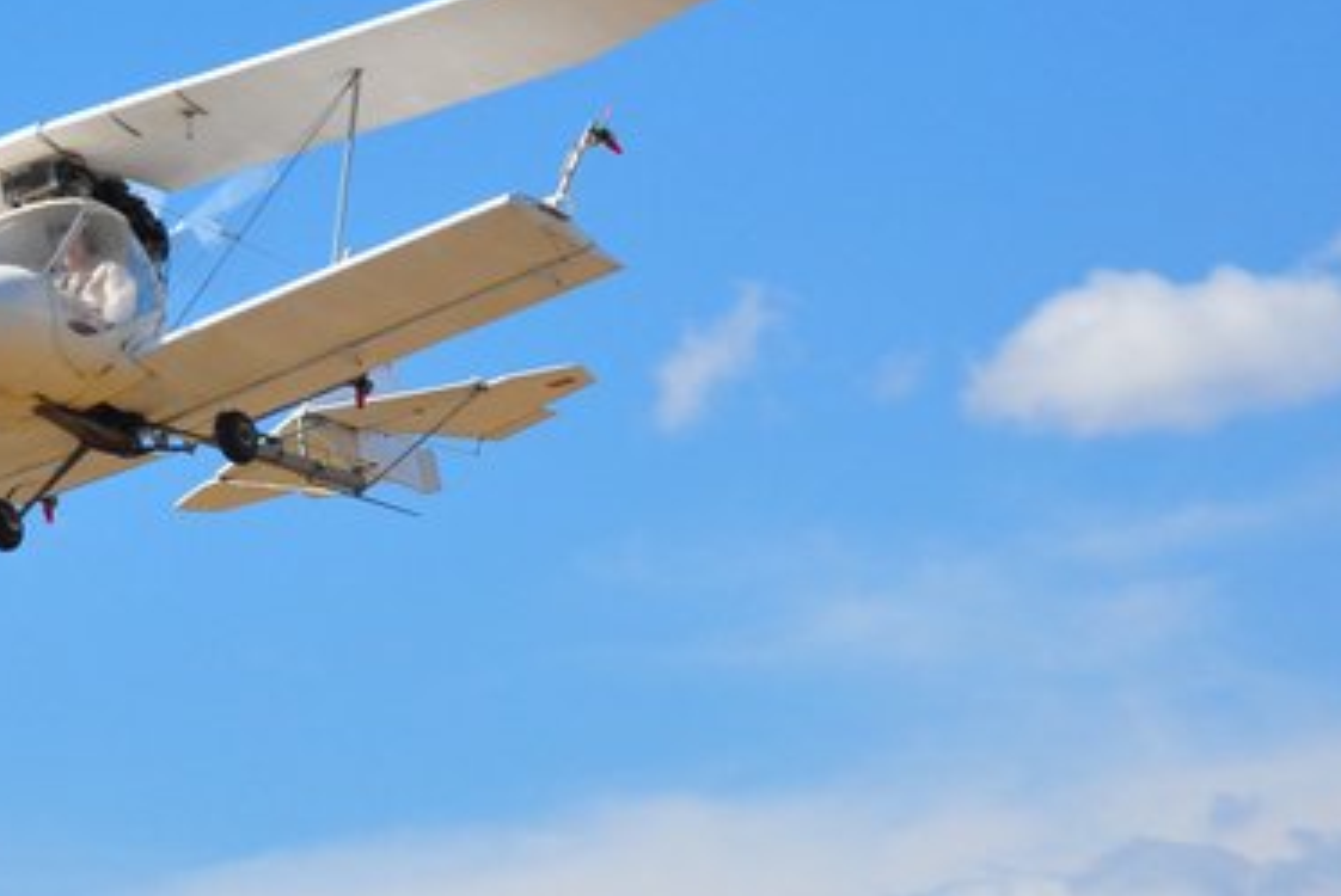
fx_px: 11929
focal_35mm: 320
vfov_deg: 4.3
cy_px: 360
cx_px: 11
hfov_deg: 6.4
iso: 200
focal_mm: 100
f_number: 8
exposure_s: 1/200
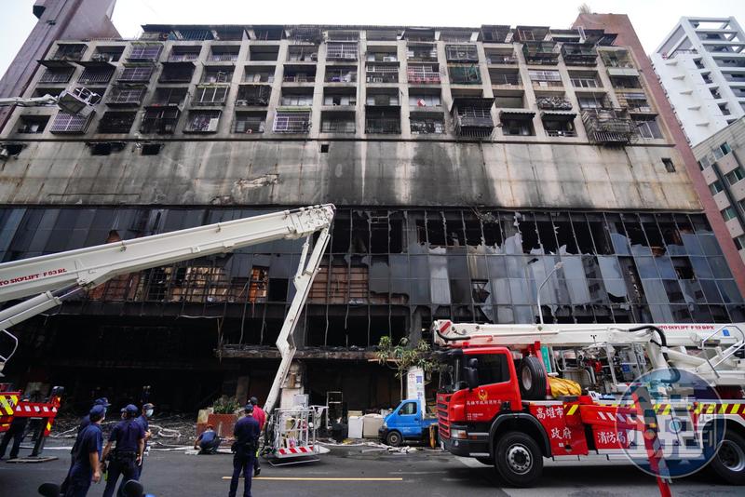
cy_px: 248
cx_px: 372
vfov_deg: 73.8
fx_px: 331
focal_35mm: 16
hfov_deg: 96.7
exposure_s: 1/320
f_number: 4
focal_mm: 16
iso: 400
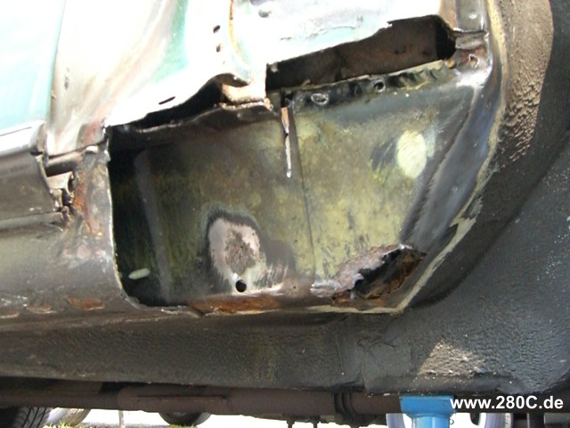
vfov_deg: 37.7
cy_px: 214
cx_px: 285
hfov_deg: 49.0
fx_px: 626
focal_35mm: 38
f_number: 2.7
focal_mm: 6.2
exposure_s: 1/50
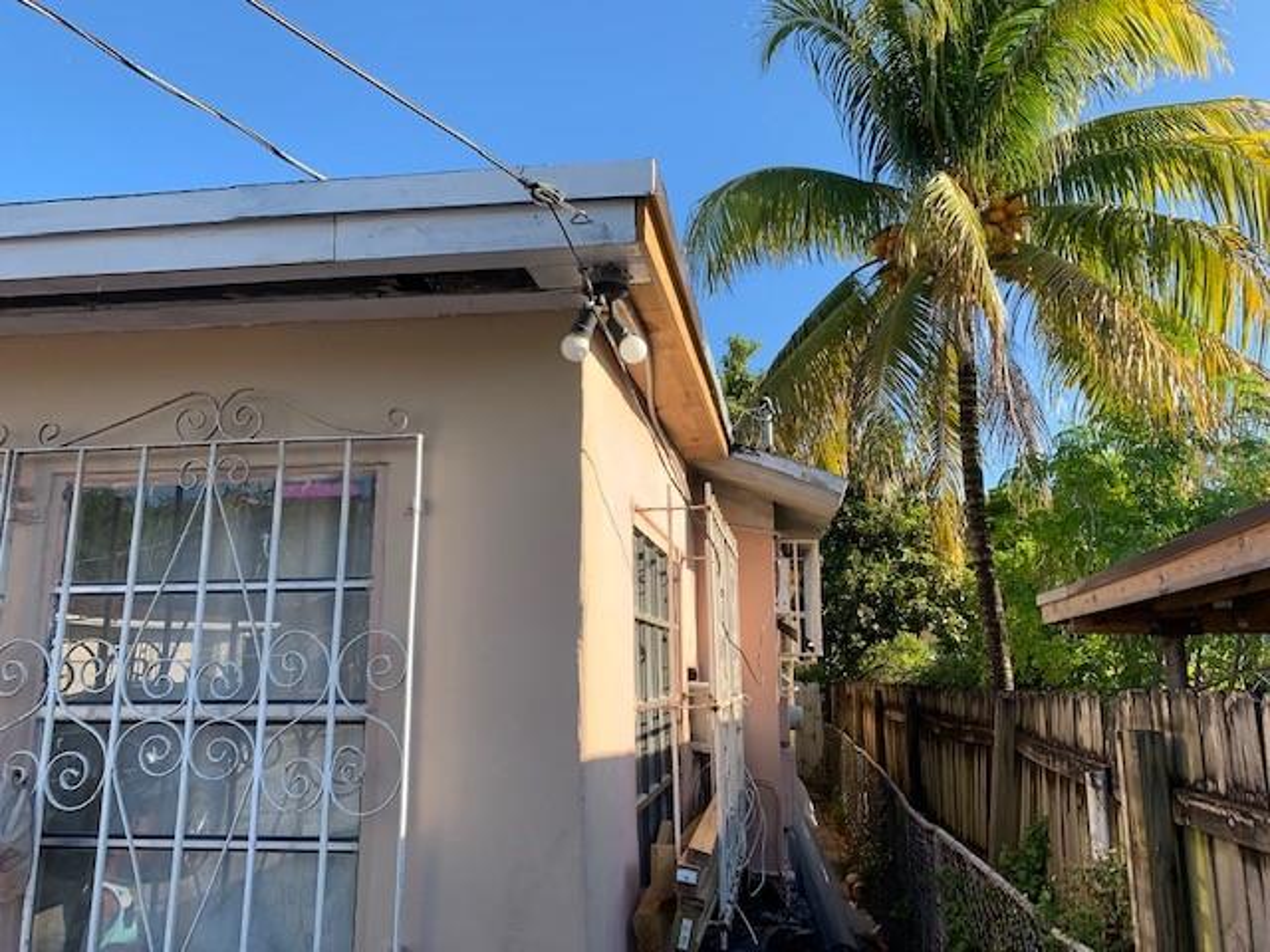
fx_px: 954
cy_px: 476
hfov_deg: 67.3
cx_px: 635
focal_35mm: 26
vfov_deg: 53.1
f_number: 1.8
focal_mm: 4.25
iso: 25
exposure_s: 1/737
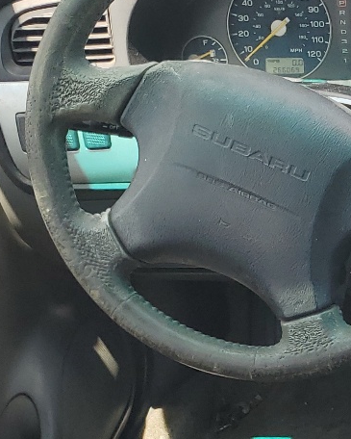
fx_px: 1155
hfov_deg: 14.9
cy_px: 441
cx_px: 650
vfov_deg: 20.8
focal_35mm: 89
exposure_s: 1/370
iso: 50
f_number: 1.5
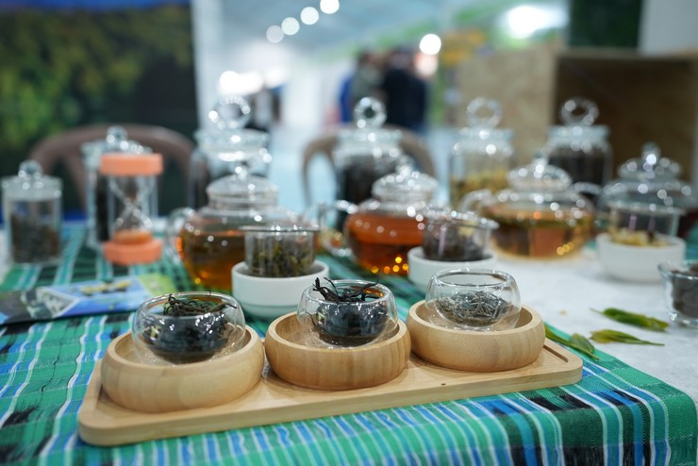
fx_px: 640
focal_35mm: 33
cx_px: 349
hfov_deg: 57.2
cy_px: 233
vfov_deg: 40.0
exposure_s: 1/125
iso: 1600
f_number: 2.8
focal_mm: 33
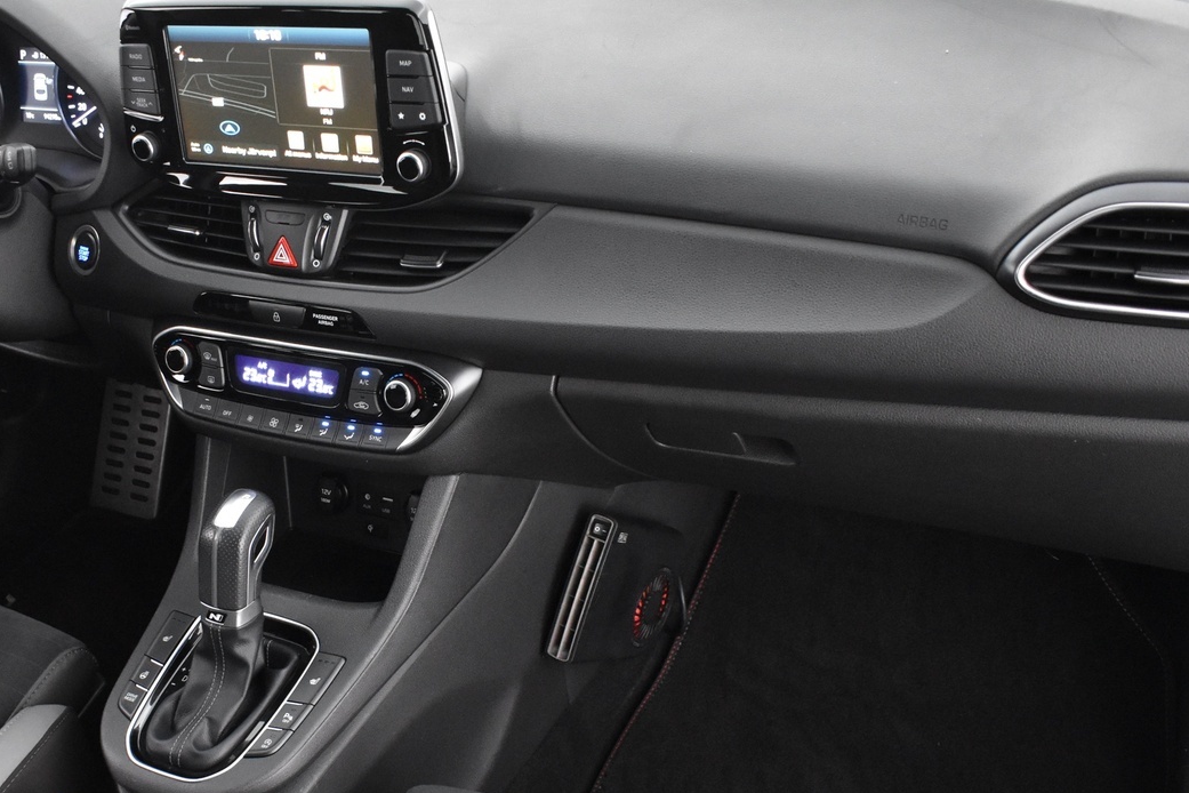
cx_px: 443
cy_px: 562
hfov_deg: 46.0
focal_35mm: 42
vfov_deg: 31.5
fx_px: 1387
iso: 3200
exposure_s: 1/25
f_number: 3.5
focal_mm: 18
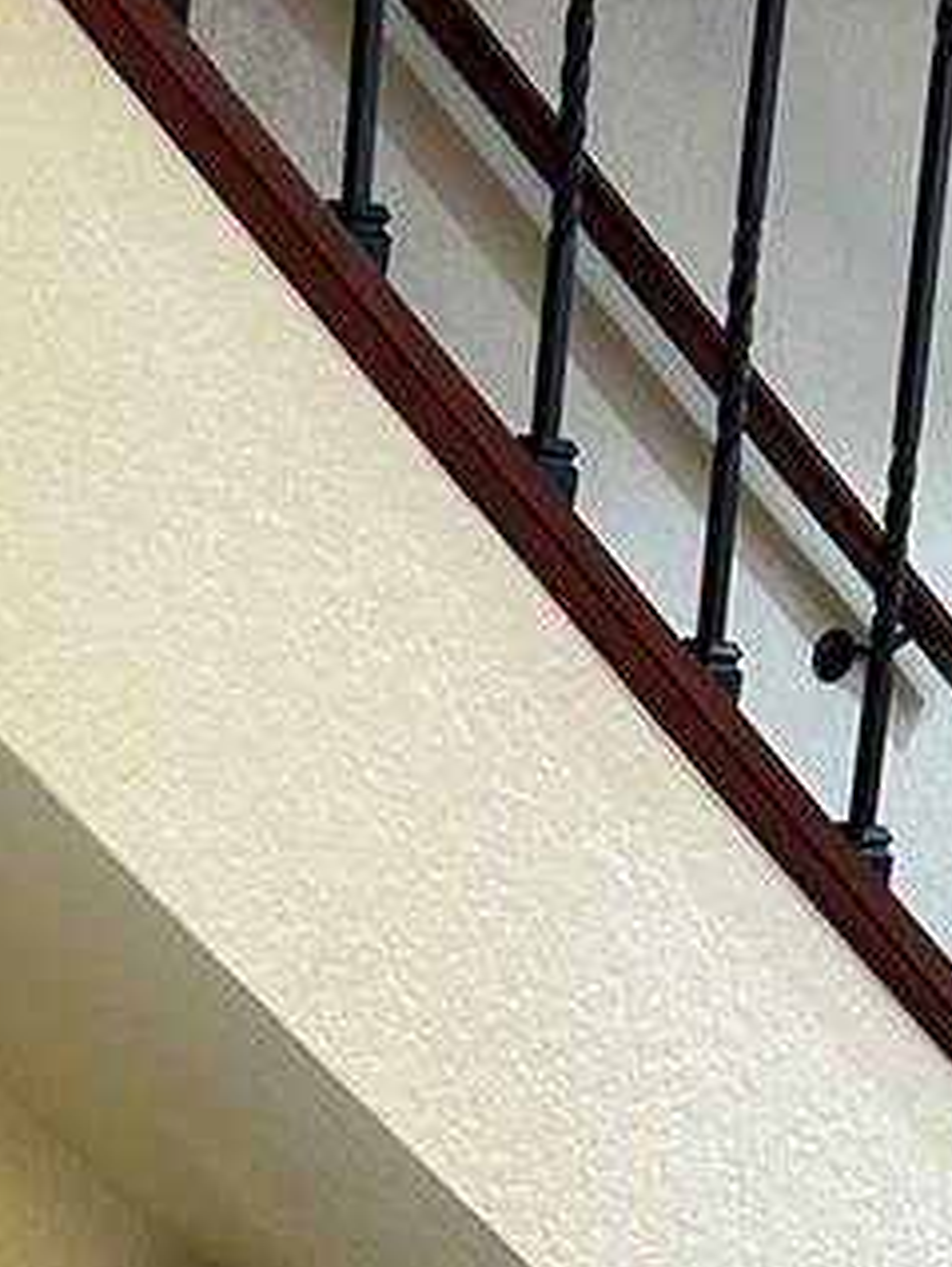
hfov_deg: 14.3
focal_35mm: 98
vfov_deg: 19.7
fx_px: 3589
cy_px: 1076
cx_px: -378
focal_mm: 5.7
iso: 160
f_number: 1.5
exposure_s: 1/60
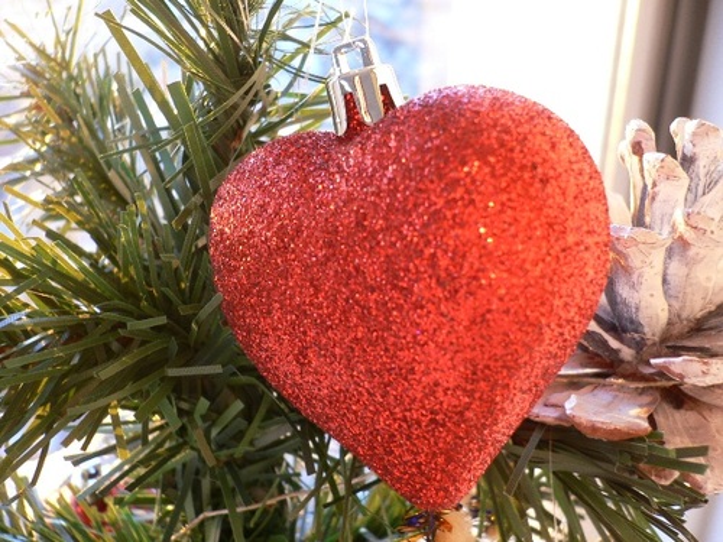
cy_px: 271
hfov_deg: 52.6
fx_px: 731
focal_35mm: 35
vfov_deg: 40.7
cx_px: 362
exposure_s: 1/15
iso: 100
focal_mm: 5.8
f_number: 2.8
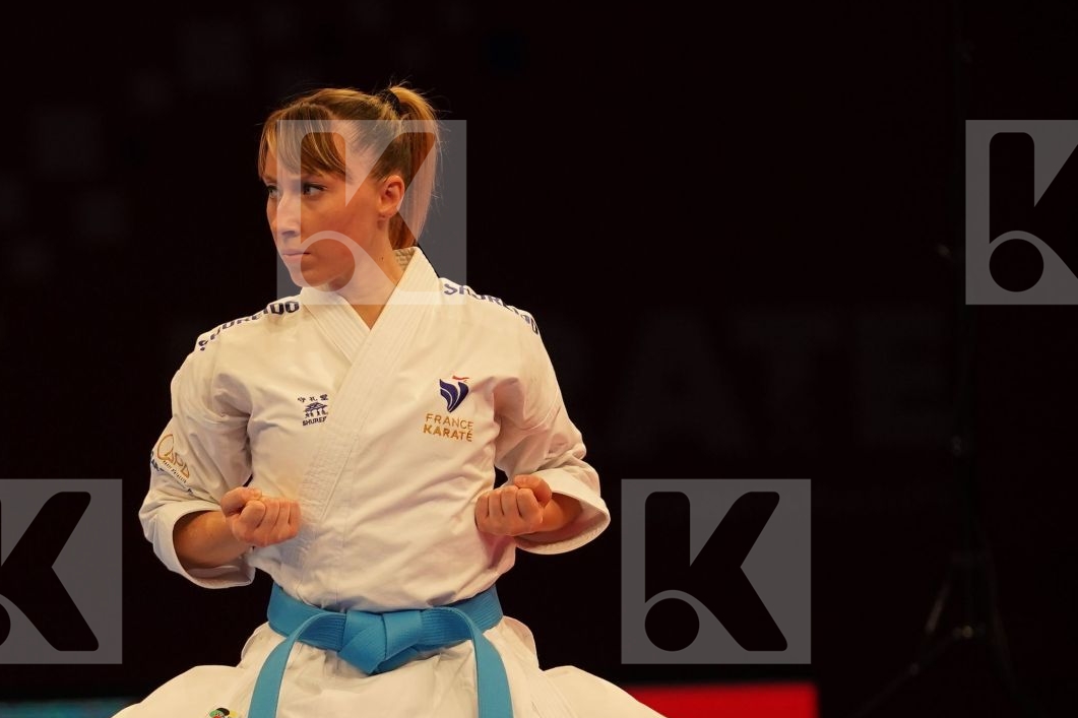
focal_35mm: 363
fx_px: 10867
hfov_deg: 5.7
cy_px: 572
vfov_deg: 3.8
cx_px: 372
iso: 1000
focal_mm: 143
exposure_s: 1/500
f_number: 2.8
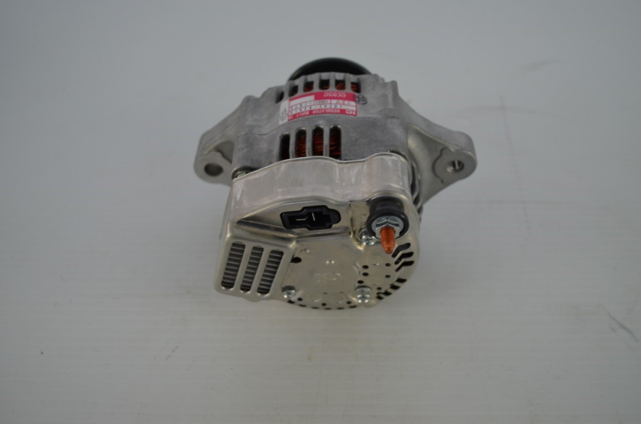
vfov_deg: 36.7
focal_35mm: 36
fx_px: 640
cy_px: 212
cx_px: 320
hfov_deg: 53.2
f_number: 4.2
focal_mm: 24
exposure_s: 1/80
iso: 400
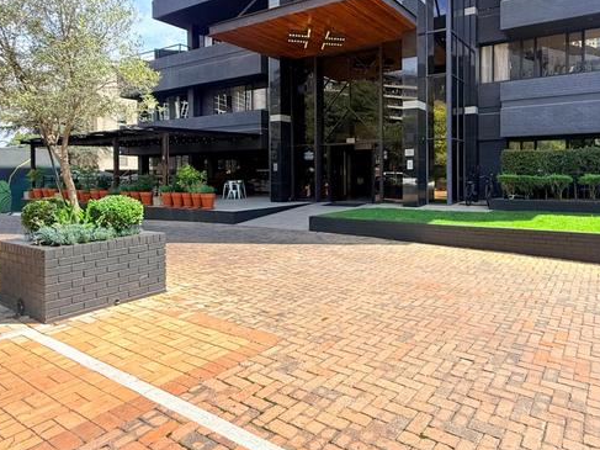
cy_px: 180
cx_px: 395
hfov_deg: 71.9
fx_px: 399
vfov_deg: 58.4
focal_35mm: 23
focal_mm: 2.22
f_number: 2.2
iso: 50
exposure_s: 1/686
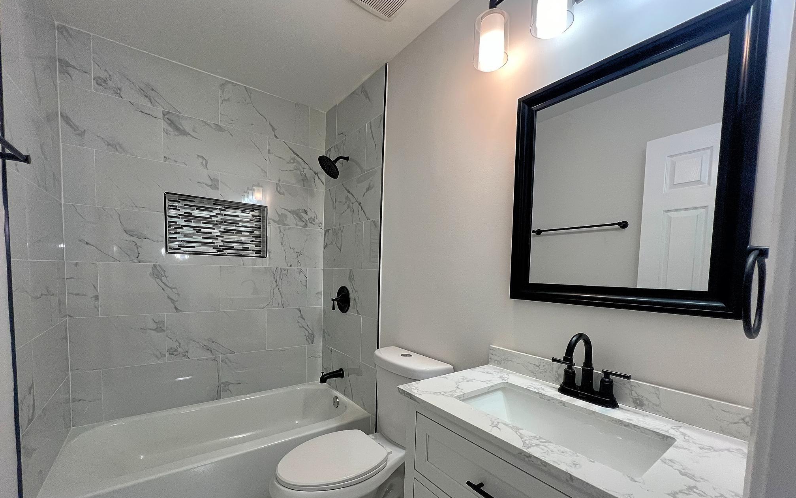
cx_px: 392
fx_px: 304
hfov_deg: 105.3
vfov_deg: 77.9
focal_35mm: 14
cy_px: 294
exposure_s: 1/120
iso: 125
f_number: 1.8
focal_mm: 1.6
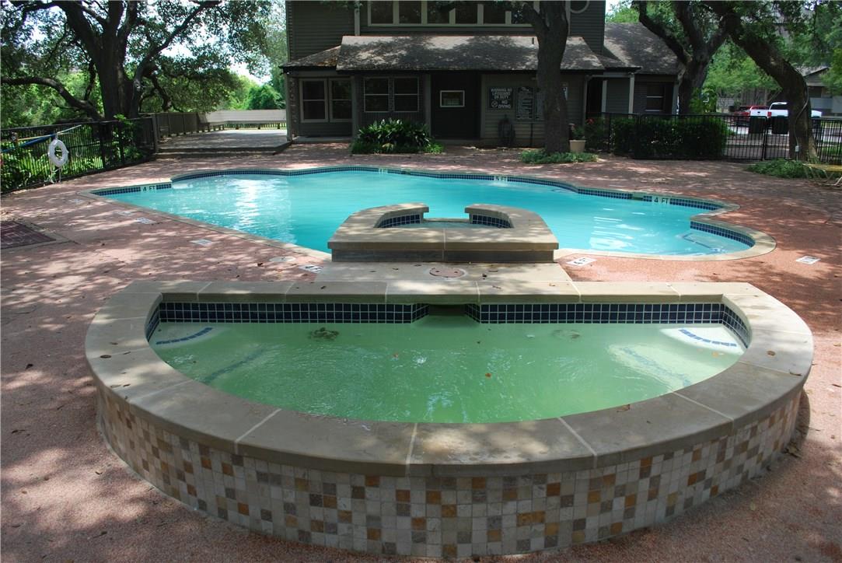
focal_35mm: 27
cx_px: 421
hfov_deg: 67.3
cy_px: 282
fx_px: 632
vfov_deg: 48.0
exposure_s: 1/125
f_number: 6.3
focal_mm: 18
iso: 100
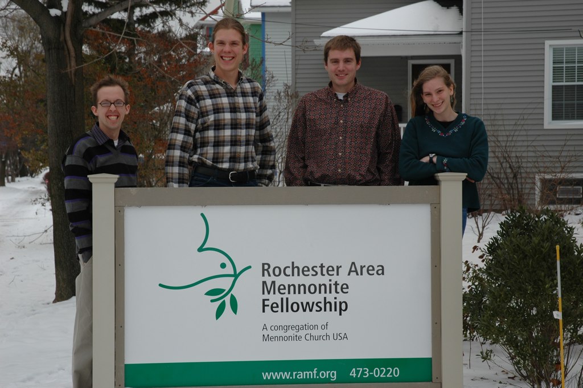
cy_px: 194
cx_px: 292
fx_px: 1262
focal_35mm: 78
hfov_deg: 26.0
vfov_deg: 17.5
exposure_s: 1/200
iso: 200
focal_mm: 52
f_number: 7.1
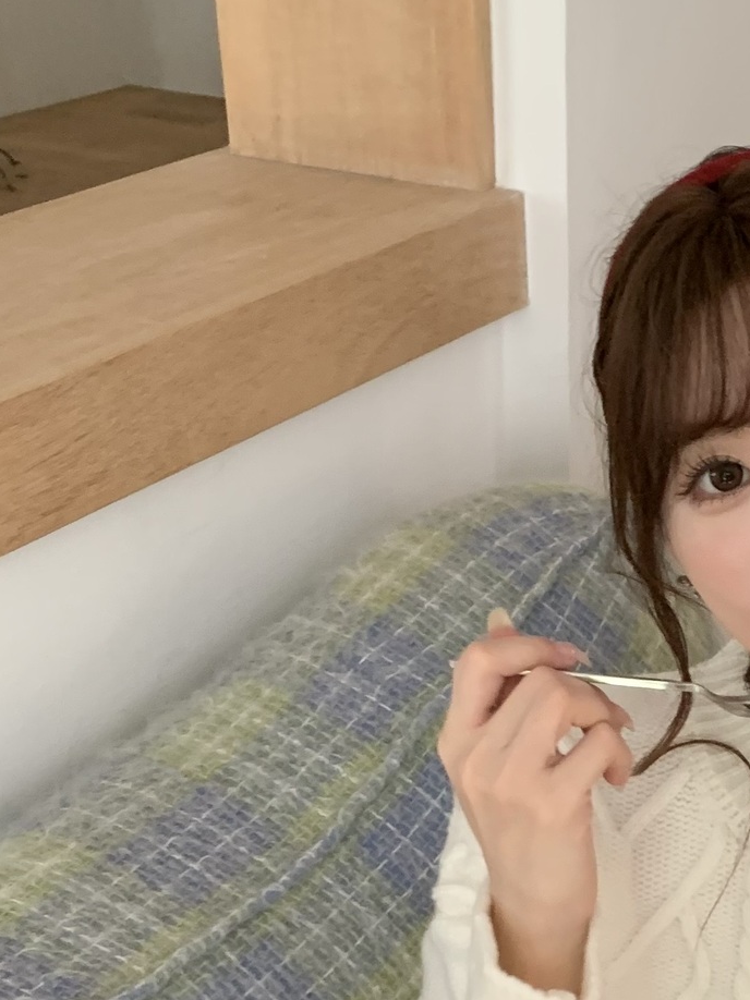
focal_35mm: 68
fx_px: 1965
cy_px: 879
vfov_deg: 27.6
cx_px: 698
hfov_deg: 21.1
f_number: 1.8
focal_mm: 4.25
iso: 250
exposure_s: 1/60
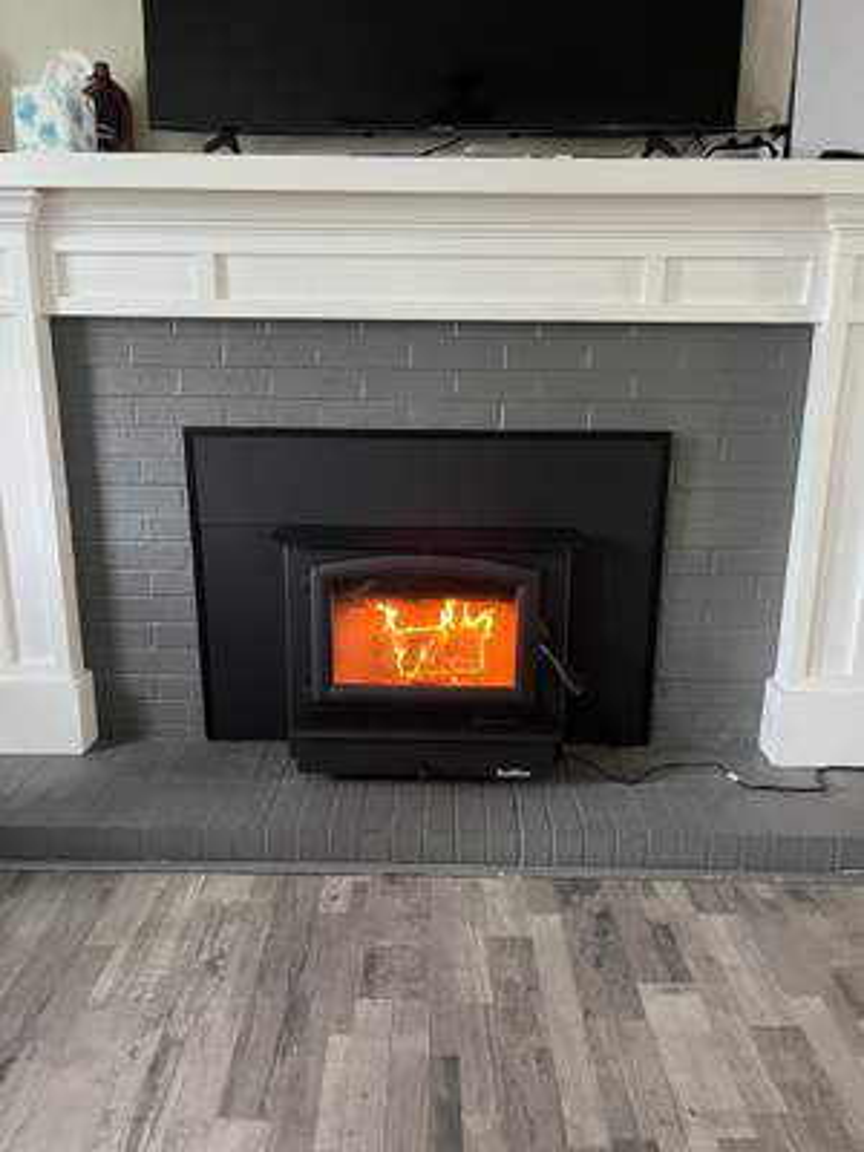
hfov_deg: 53.1
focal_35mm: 26
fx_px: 865
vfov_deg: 67.3
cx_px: 432
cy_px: 576
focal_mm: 5.1
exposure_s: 1/40
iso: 400
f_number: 1.6
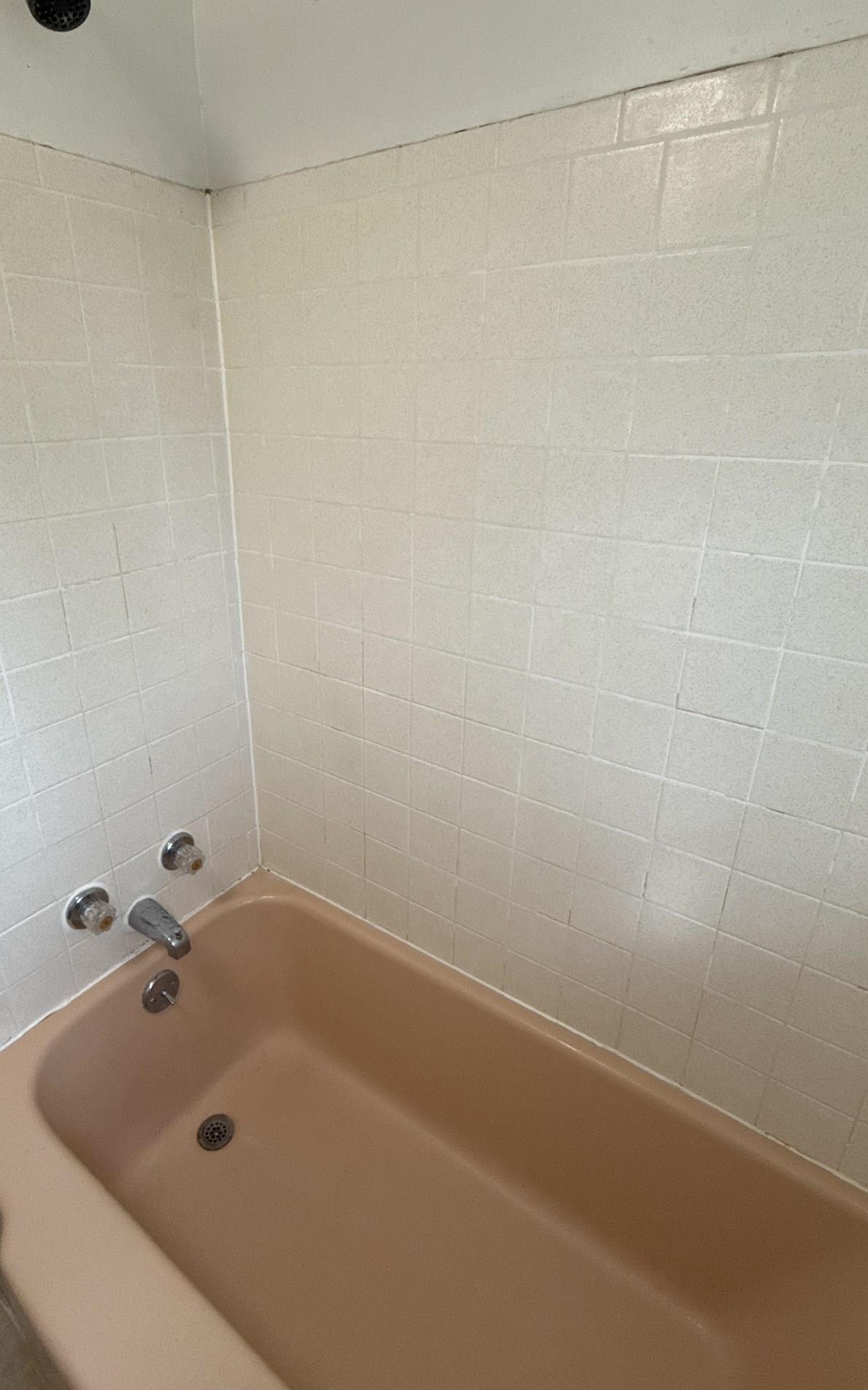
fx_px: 681
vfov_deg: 91.0
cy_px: 656
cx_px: 397
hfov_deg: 64.9
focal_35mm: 18
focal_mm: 2.22
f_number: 2.2
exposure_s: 1/120
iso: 250
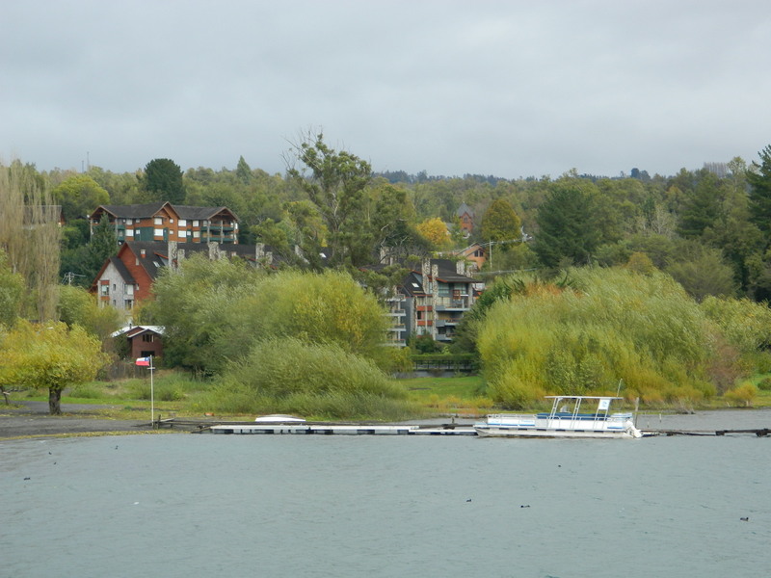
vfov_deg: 14.4
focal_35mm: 103
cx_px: 386
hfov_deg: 19.1
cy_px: 289
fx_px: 2294
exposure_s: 1/200
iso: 80
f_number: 4.5
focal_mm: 18.6
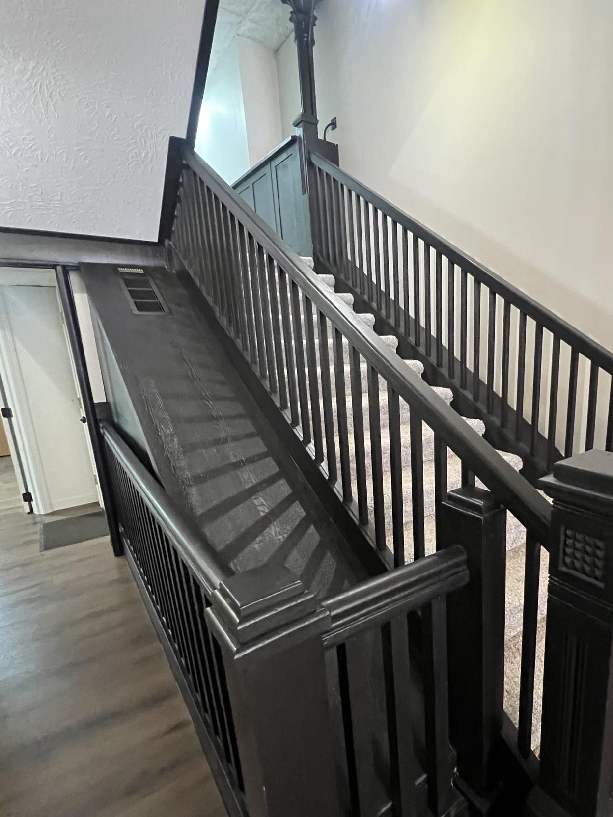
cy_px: 449
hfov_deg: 69.1
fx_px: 425
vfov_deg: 87.5
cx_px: 420
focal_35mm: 18
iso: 1250
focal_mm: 1.57
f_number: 1.8
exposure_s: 1/40
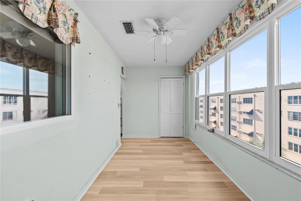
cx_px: 150
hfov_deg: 100.4
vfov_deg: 77.3
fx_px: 125
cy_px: 100
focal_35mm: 15
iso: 100
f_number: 7.1
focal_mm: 10
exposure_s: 1/8
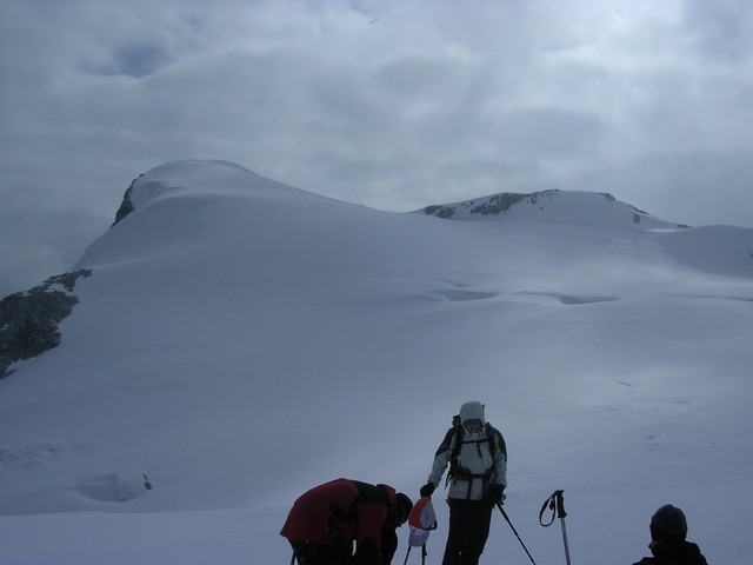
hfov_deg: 49.0
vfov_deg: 37.7
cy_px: 282
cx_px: 376
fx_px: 827
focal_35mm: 38
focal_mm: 5.8
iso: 100
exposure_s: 1/1773
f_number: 5.6
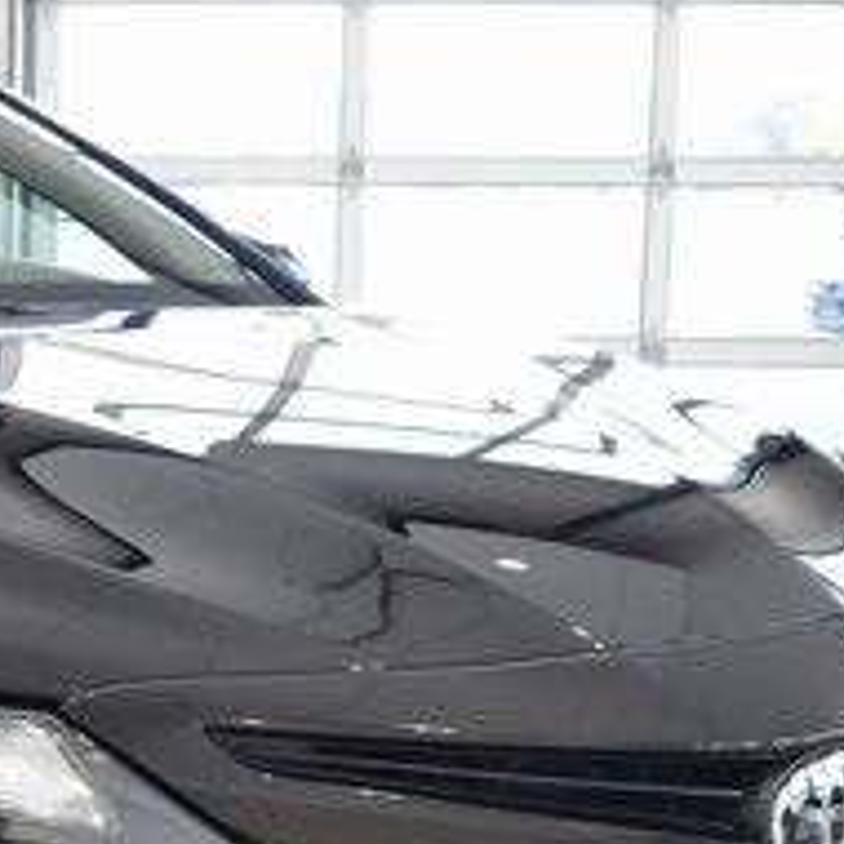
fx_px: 2372
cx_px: -120
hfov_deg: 19.2
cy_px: 731
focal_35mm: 86
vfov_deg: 19.9
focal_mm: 20
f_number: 3.8
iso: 220
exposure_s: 1/30
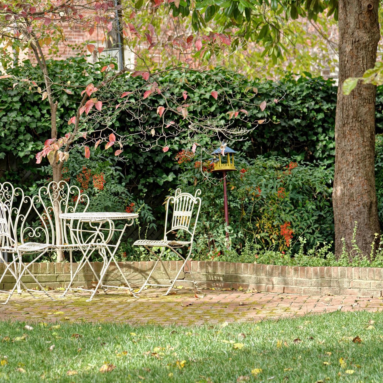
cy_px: 190
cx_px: 97
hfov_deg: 11.3
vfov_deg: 11.3
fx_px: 1928
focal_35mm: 154
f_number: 4.5
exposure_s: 1/160
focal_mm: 120
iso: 320
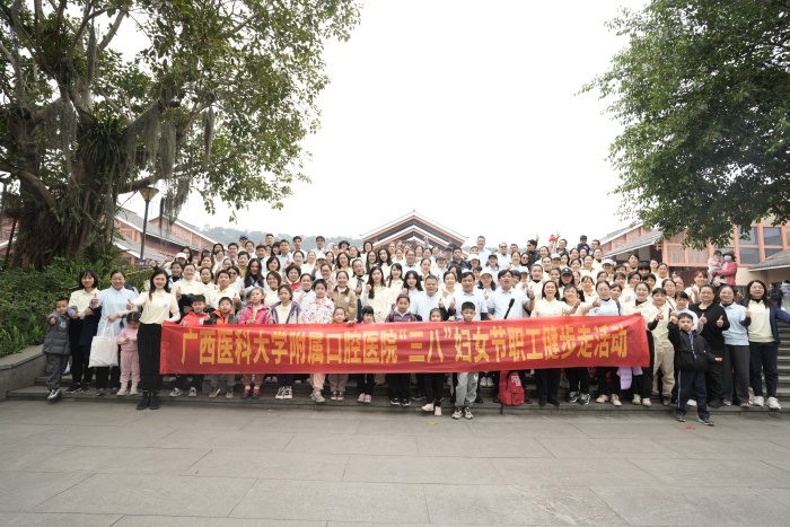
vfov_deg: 62.0
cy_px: 264
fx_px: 439
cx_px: 395
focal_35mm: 20
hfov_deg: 84.0
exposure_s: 1/100
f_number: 5.6
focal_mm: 20
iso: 200
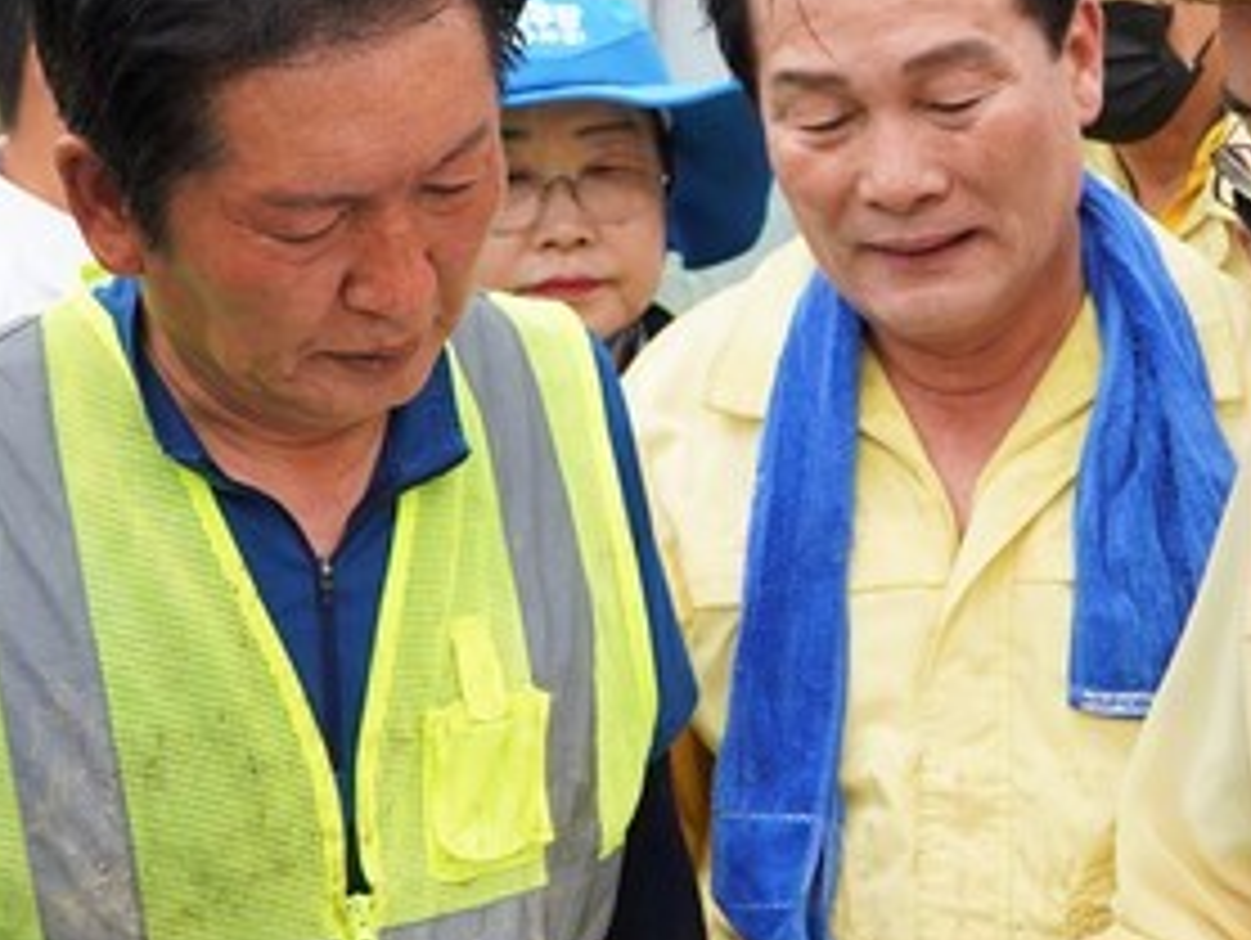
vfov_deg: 17.0
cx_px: 891
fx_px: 3147
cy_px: 423
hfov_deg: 22.3
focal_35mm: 87
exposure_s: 1/640
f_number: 5
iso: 250
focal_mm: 28
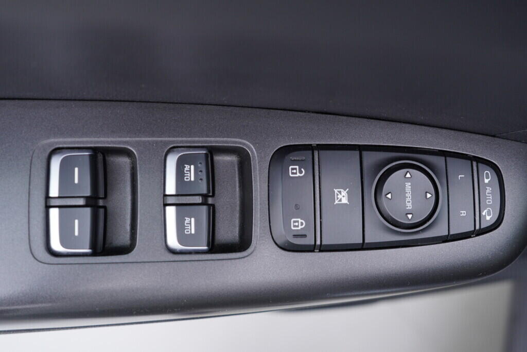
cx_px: 264
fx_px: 527
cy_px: 176
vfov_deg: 36.9
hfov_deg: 53.1
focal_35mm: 36
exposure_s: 1/40
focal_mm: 24
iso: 160
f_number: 2.8
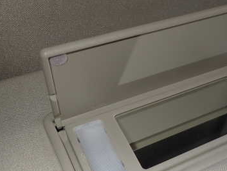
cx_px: 176
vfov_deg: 28.5
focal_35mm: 51
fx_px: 335
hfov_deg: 36.4
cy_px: 108
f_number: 6.3
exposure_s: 1/30
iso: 100
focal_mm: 5.4
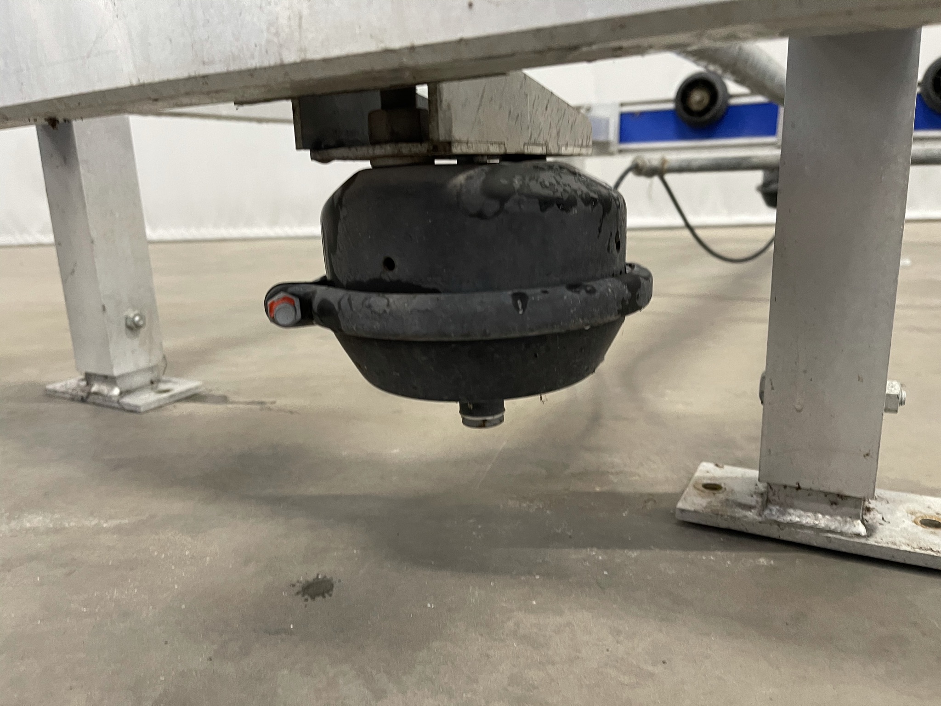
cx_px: 470
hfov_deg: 67.3
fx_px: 707
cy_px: 353
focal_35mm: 26
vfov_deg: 53.1
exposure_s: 1/33
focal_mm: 5.1
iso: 400
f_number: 1.6
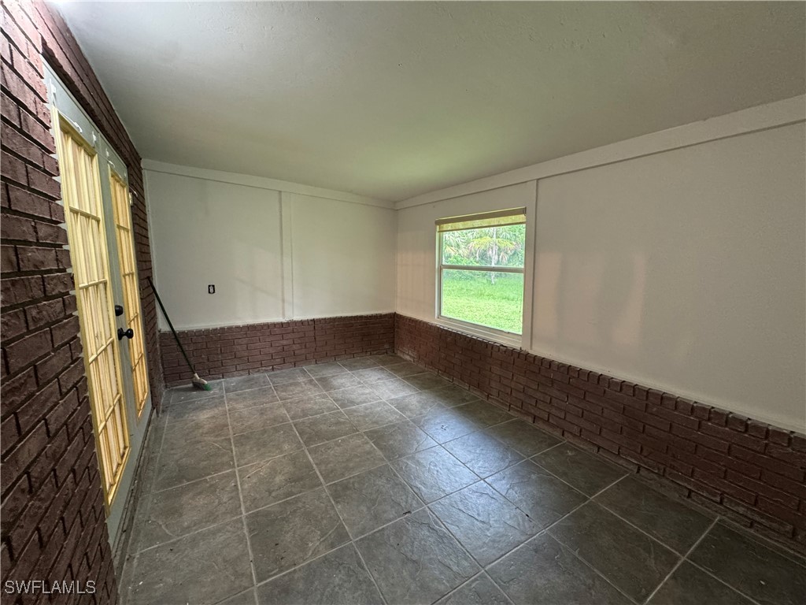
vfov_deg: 85.7
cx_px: 403
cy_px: 302
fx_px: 326
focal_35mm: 14
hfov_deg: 102.1
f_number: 2.2
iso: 500
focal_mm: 2.22
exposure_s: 1/60
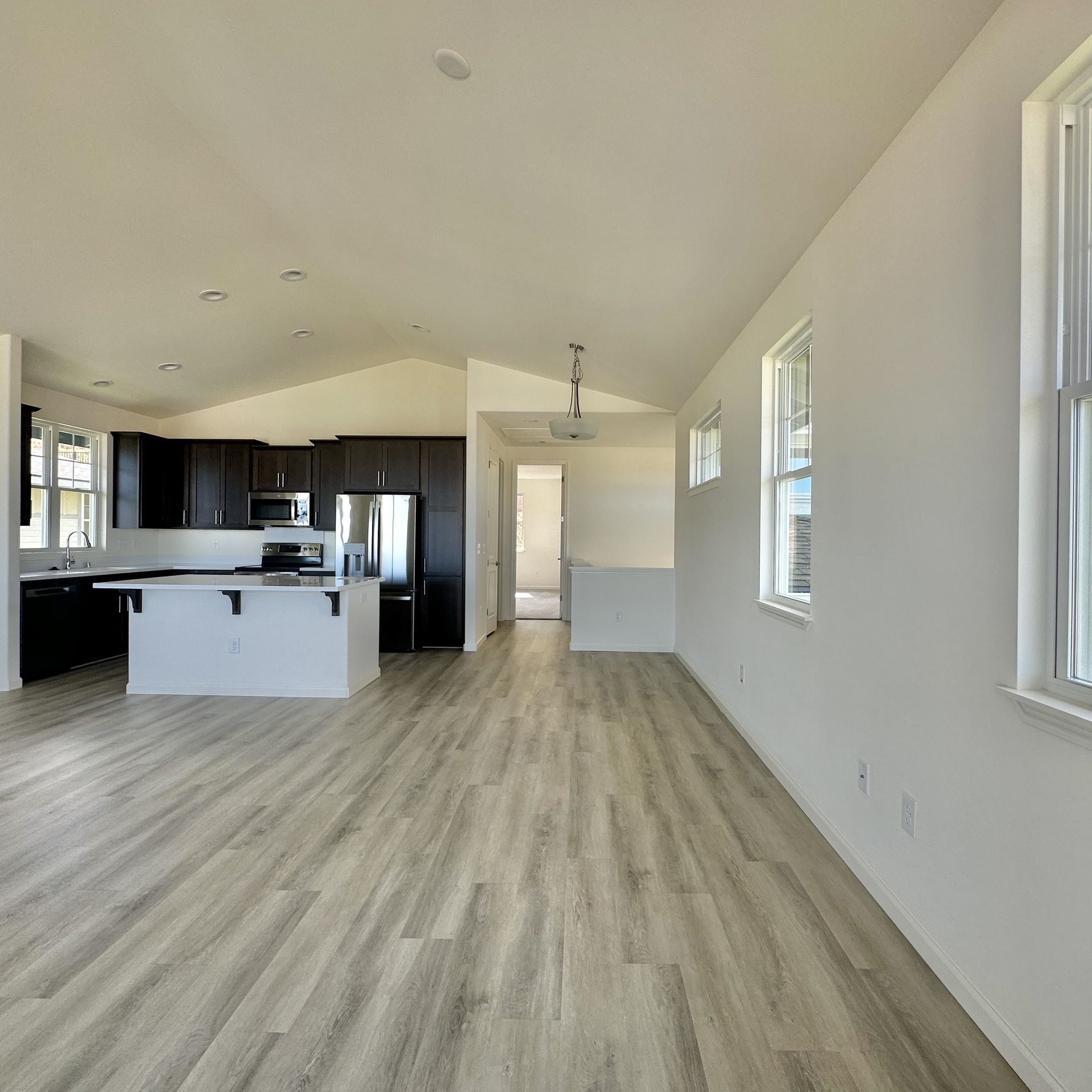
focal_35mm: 17
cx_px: 567
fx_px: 607
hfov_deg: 83.9
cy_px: 539
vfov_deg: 84.0
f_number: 2.2
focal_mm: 2.22
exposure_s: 1/99
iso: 50
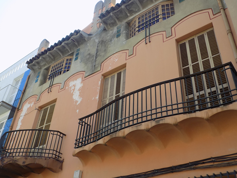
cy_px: 89
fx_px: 233
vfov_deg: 41.8
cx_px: 118
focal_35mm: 34
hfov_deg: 54.0
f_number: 3.4
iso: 80
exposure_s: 1/250
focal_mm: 6.1
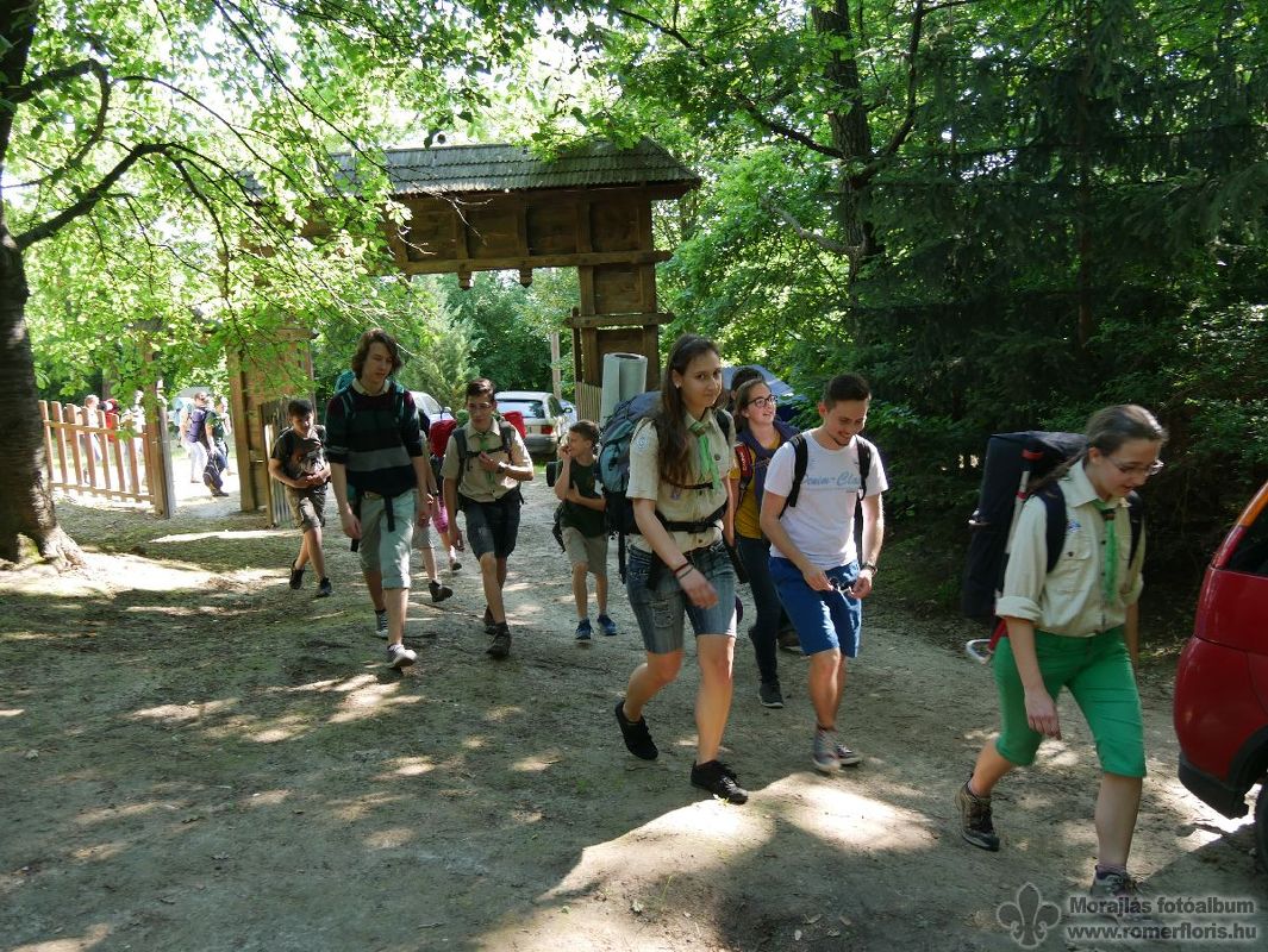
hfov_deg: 59.9
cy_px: 476
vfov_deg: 46.8
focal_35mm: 30
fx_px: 1100
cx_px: 634
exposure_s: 1/80
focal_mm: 15
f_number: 3.6
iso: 200
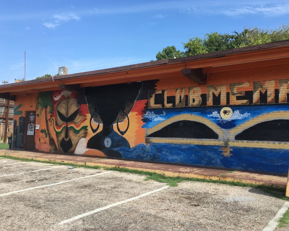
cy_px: 116
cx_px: 157
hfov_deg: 55.6
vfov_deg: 45.8
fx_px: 274
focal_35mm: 32
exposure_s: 1/801
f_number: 2.2
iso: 25
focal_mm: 4.15
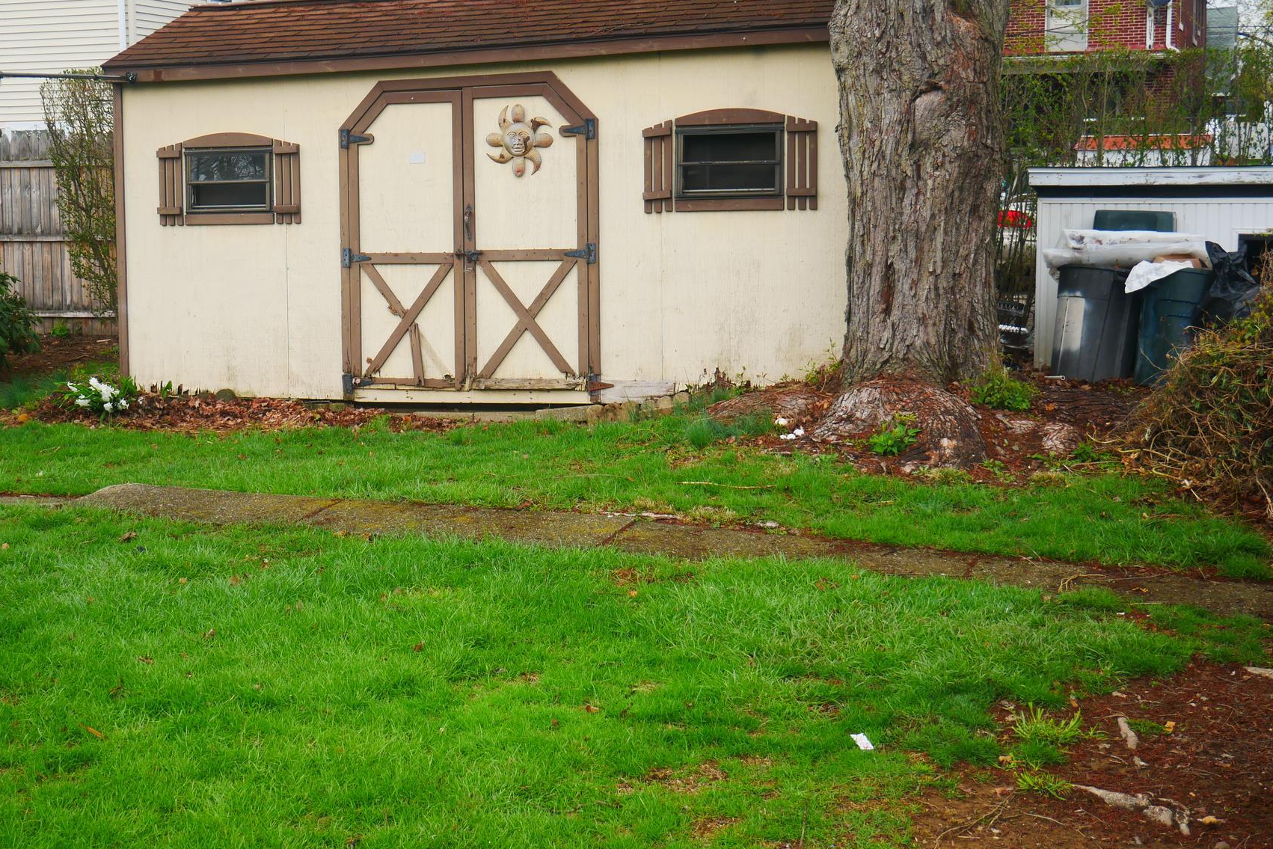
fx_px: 1768
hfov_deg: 39.5
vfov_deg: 26.9
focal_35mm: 50
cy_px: 346
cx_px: 528
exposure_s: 1/125
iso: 200
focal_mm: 20
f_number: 4.5
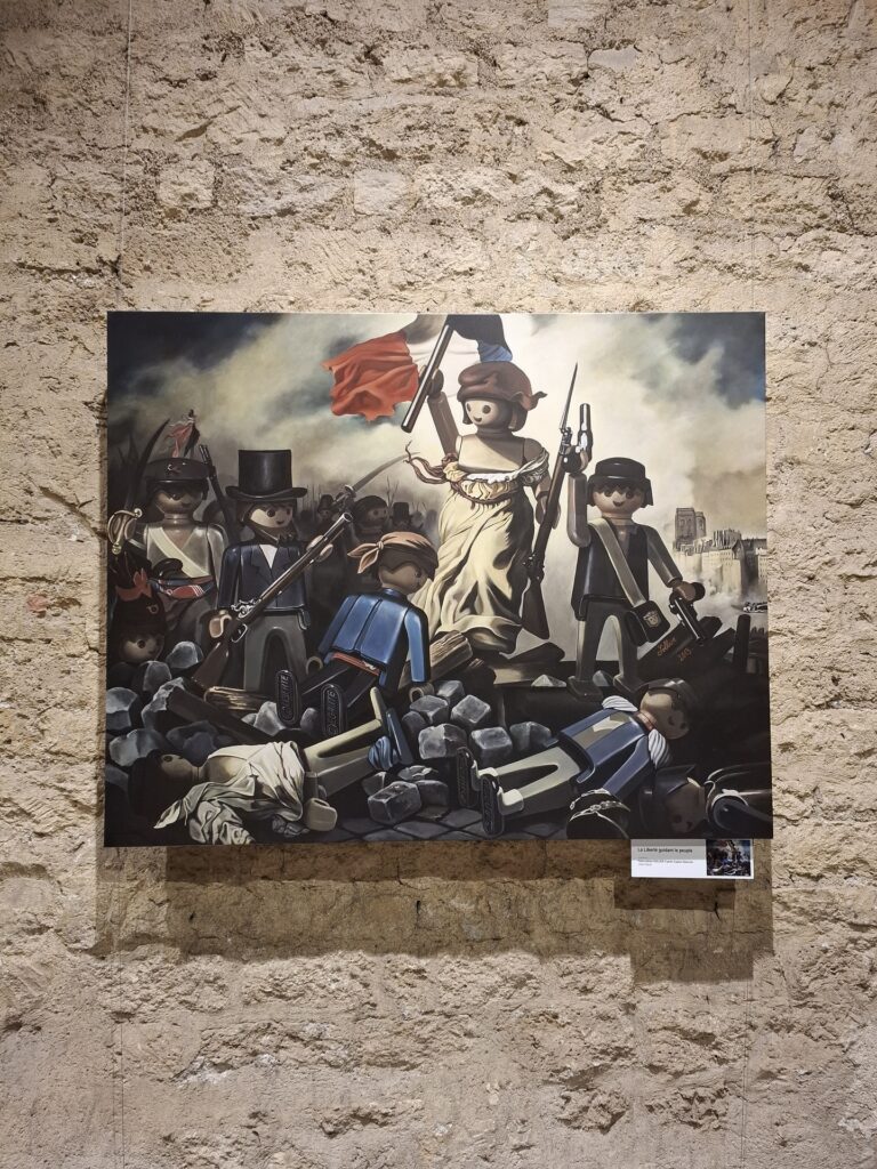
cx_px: 438
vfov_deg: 73.9
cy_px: 584
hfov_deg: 58.9
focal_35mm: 23
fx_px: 777
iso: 320
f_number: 1.8
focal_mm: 5.54
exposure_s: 1/33
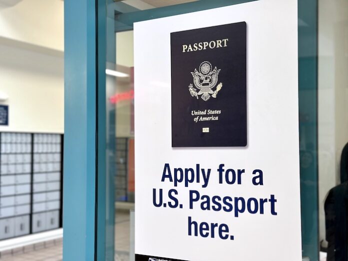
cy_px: 130
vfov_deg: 30.3
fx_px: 483
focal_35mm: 48
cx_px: 174
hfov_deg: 39.7
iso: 100
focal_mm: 6.86
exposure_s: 1/60
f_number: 1.78
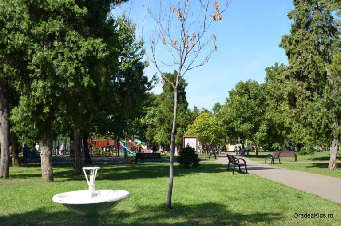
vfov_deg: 29.7
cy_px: 113
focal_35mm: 45
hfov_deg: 43.7
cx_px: 170
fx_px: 425
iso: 200
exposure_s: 1/250
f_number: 8
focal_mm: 30
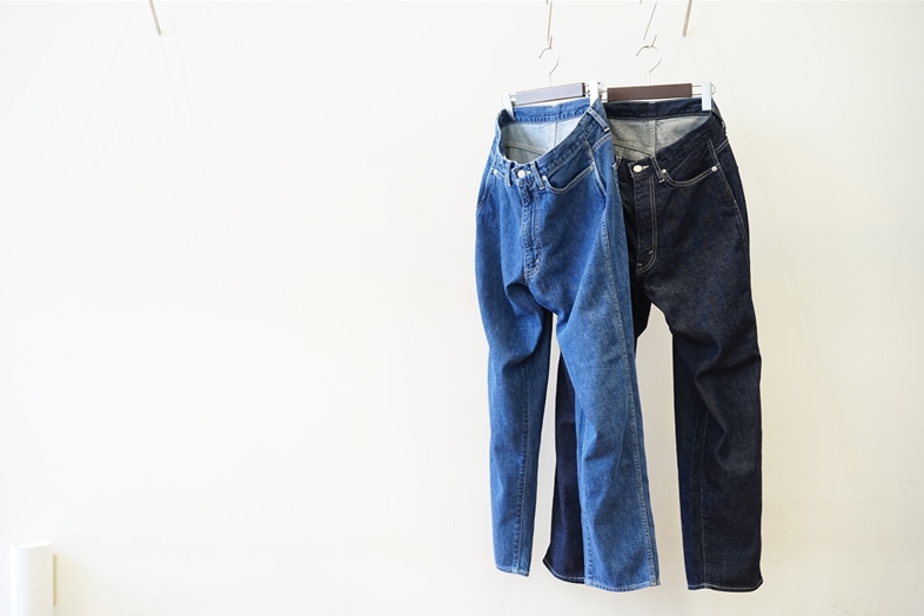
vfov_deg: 24.2
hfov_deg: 35.6
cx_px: 464
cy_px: 312
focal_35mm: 56
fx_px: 1437
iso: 800
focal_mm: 55
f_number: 4
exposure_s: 1/60
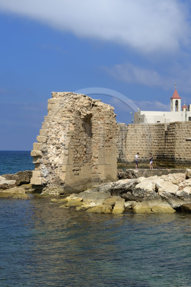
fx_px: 462
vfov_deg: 34.5
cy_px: 144
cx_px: 96
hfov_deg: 23.4
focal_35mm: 58
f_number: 9
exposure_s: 1/250
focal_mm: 58
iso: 100
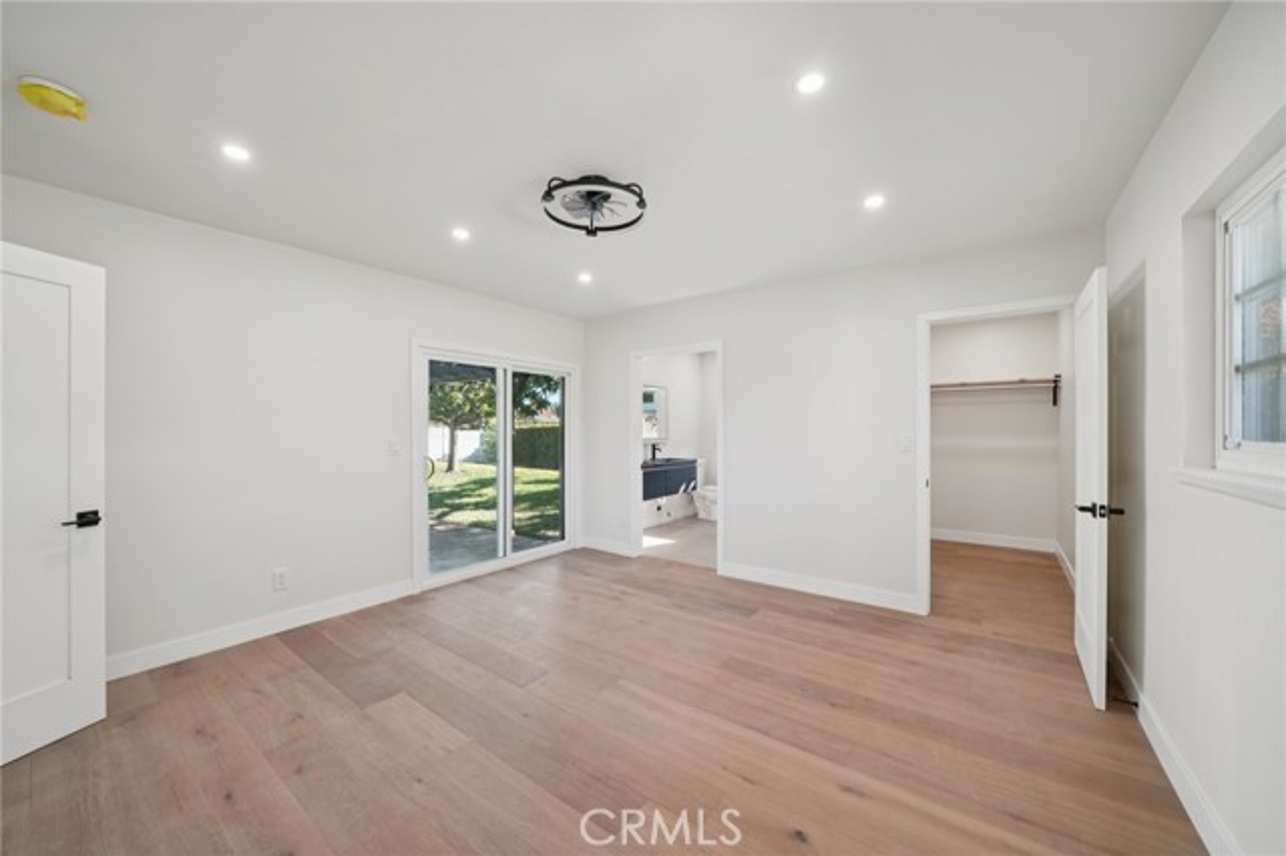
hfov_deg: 108.4
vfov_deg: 85.4
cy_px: 428
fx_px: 464
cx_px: 643
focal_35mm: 13
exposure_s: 1/30
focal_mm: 13
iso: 400
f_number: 8
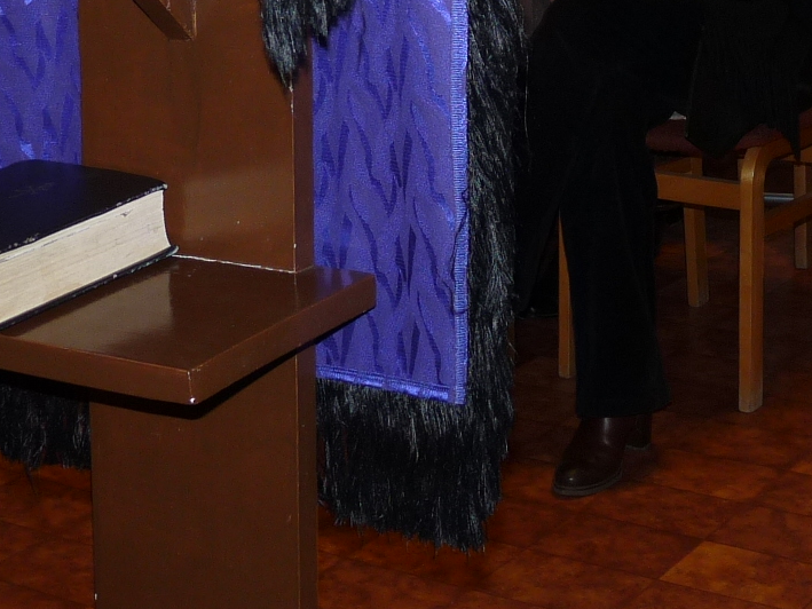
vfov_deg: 18.2
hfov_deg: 24.6
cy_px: -70
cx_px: 661
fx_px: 1830
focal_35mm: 78
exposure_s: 1/30
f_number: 2.8
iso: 100
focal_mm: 4.8
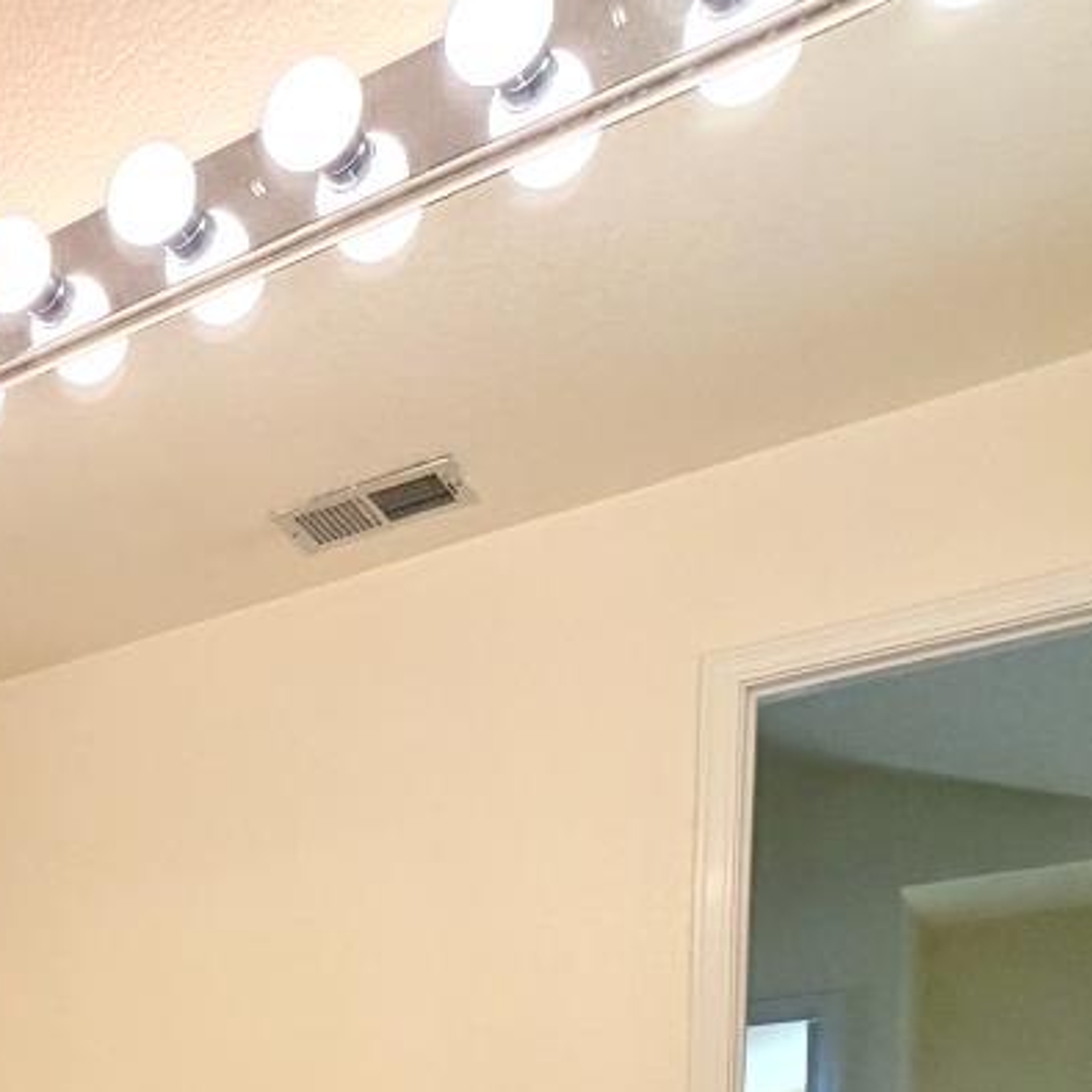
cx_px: -354
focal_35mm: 47
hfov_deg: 28.8
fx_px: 1677
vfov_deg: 29.2
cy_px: 1422
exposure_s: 1/120
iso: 160
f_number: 2.2
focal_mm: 2.22
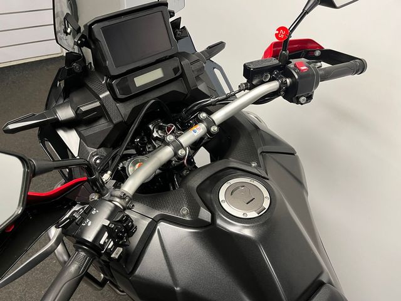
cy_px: 150
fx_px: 301
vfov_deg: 53.1
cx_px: 200
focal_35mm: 26
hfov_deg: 67.3
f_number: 1.6
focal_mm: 5.1
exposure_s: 1/50
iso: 160
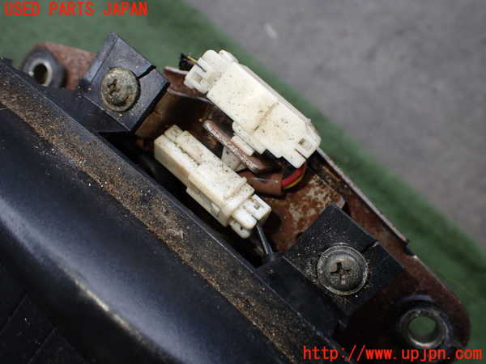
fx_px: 421
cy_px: 182
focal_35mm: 30
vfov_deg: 46.8
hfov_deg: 60.0
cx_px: 243
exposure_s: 1/125
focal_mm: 5.4
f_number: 2.3
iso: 160
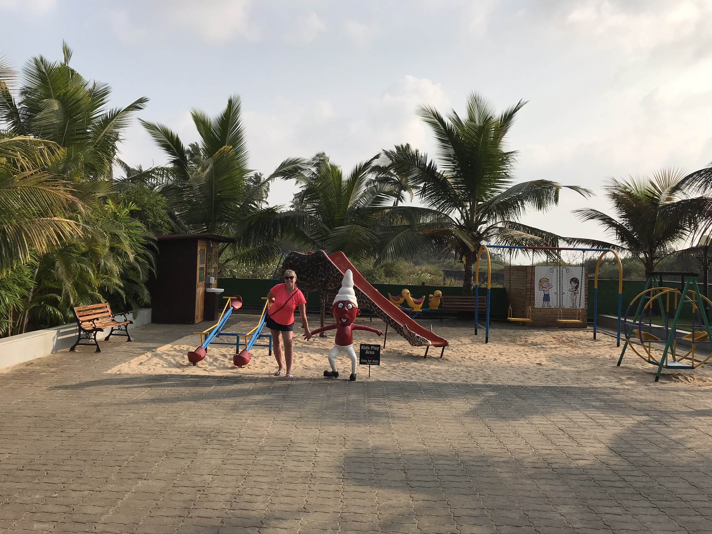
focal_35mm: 28
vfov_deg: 49.7
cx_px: 356
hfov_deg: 63.4
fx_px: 576
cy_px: 267
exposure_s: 1/2817
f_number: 1.8
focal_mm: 3.99
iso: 20
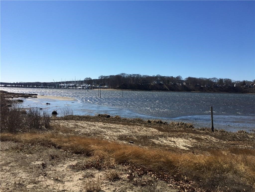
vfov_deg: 48.2
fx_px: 214
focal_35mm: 29
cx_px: 128
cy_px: 96
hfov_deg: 61.7
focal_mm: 4.15
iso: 25
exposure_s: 1/2198
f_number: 2.2
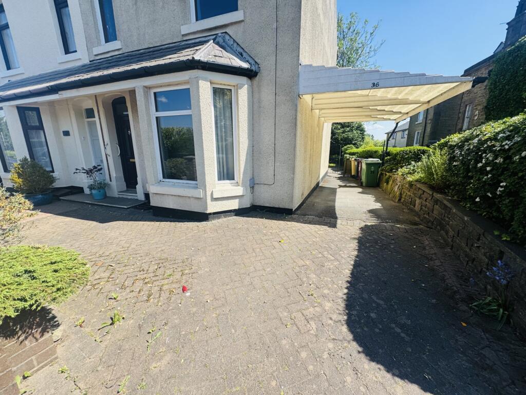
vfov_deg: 85.7
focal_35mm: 14
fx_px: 213
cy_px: 198
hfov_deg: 102.1
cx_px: 263
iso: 50
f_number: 2.2
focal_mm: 2.22
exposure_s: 1/1126
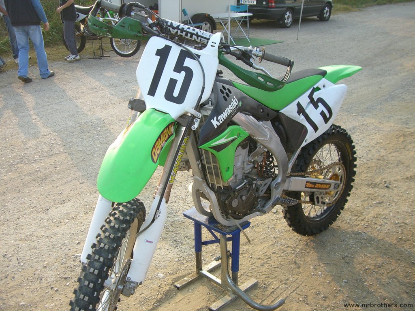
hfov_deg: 49.0
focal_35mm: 38
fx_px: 456
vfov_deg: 37.7
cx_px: 208
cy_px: 156
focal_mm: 6.2
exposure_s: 1/320
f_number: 2.7
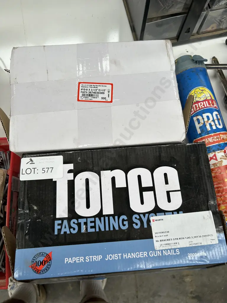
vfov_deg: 67.3
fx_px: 227
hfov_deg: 53.1
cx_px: 114
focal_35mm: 26
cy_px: 152
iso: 40
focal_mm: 5.7
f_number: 1.5
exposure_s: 1/219
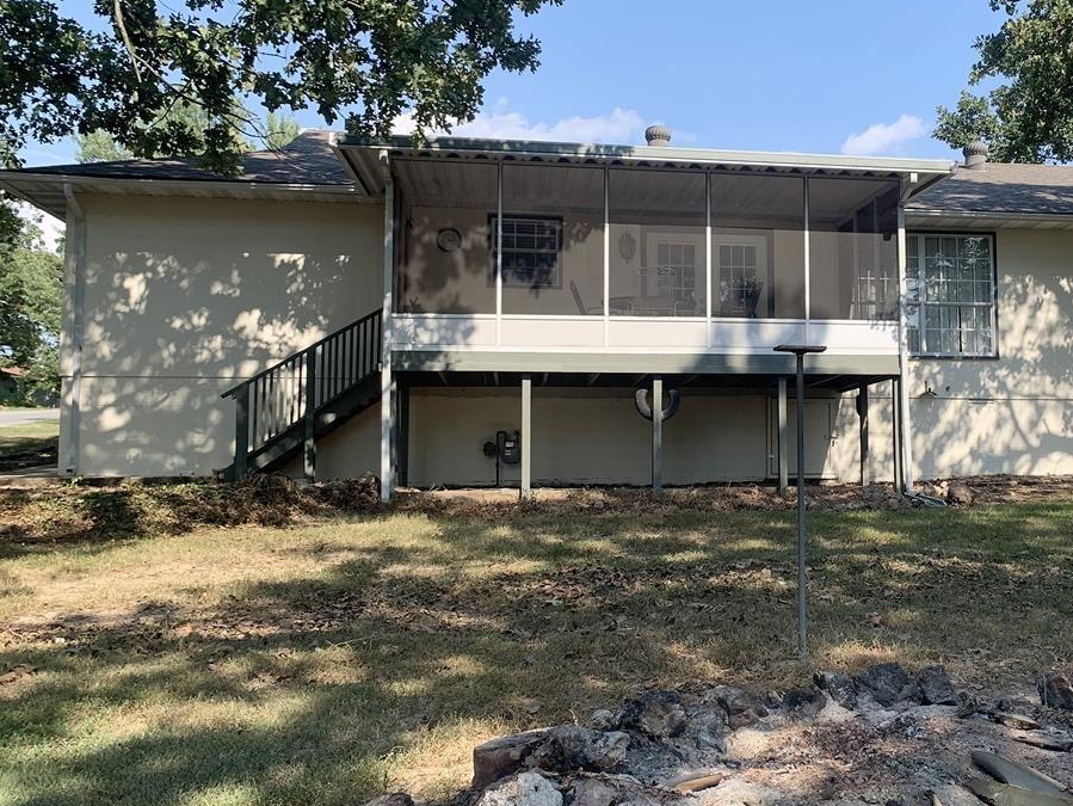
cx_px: 763
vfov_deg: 38.7
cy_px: 371
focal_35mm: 37
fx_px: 1147
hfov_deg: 48.7
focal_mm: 4.25
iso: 25
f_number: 1.8
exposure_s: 1/1065
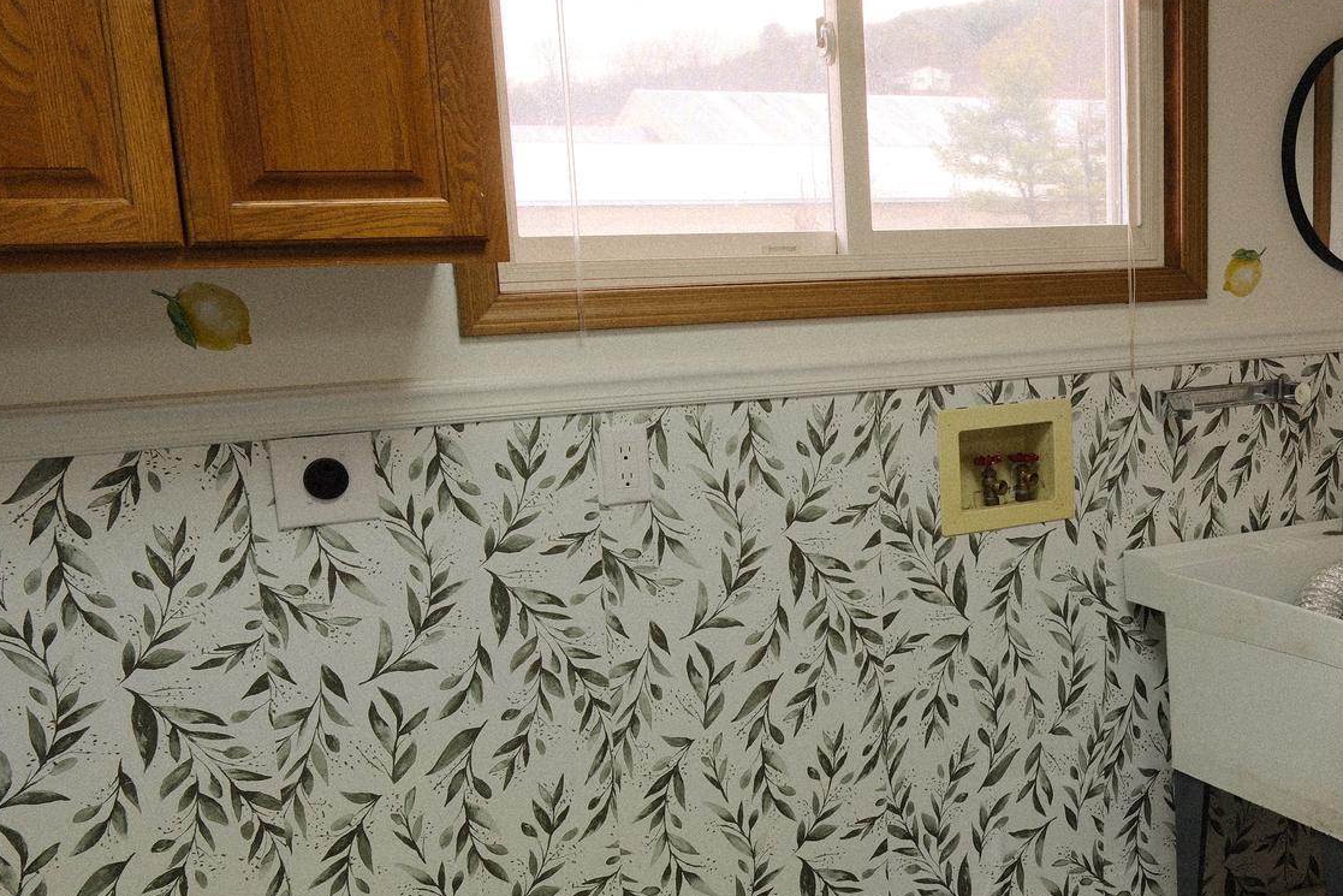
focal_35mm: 44
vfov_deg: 30.3
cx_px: 1142
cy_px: 579
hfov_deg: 41.8
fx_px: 1642
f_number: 7.1
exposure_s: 1/15
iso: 800
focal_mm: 16
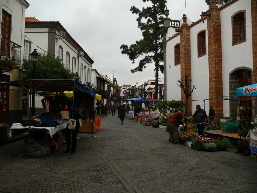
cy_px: 96
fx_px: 260
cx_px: 128
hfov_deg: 52.6
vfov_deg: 40.7
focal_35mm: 35
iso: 100
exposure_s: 1/100
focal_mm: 7.4
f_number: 2.8
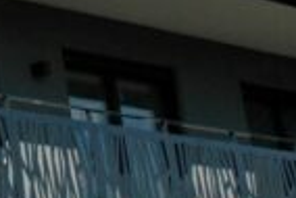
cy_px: -197
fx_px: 1951
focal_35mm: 237
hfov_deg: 8.3
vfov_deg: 5.7
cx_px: -296
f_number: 13
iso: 200
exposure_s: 1/640
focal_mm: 22
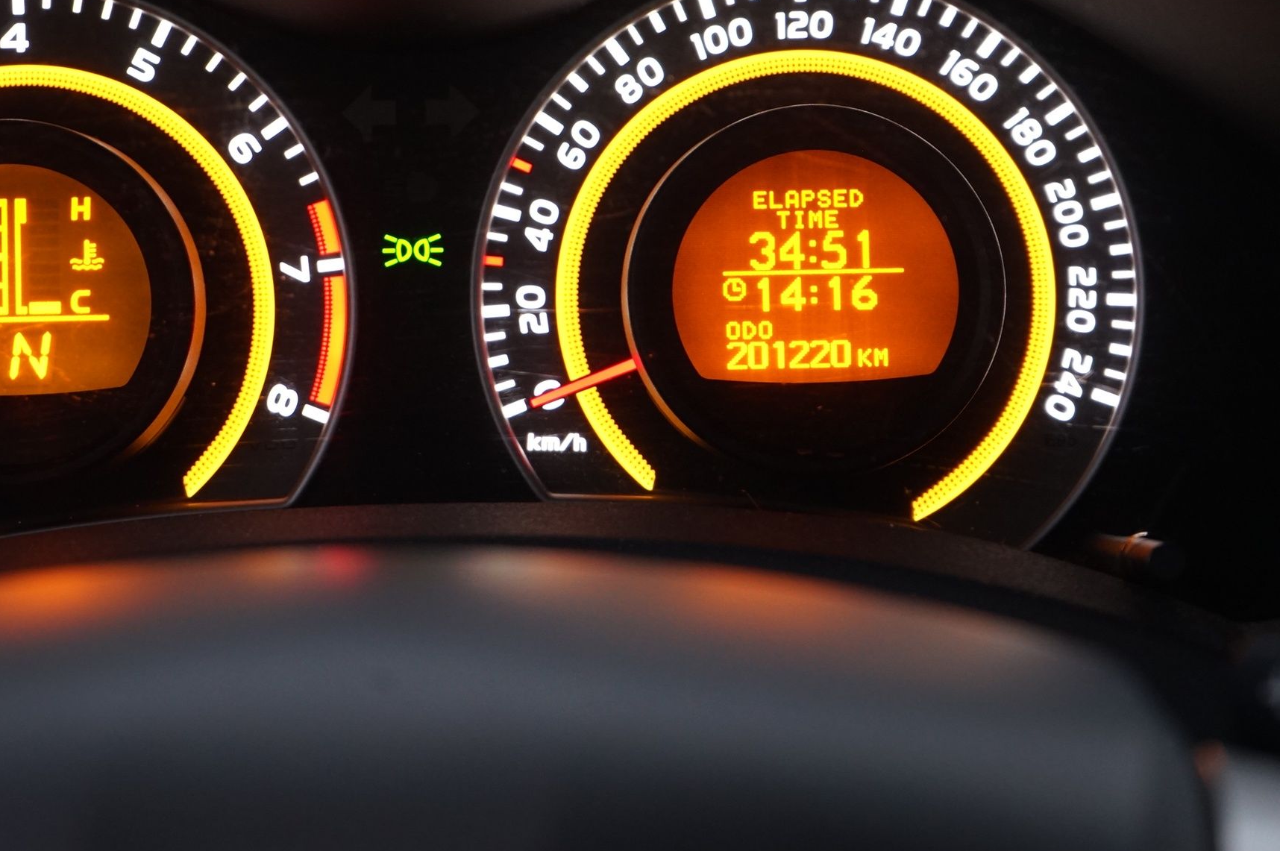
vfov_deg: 13.4
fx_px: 3623
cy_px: 252
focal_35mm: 102
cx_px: 416
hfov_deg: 20.0
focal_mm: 70
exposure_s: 1/10
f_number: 6.3
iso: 1250
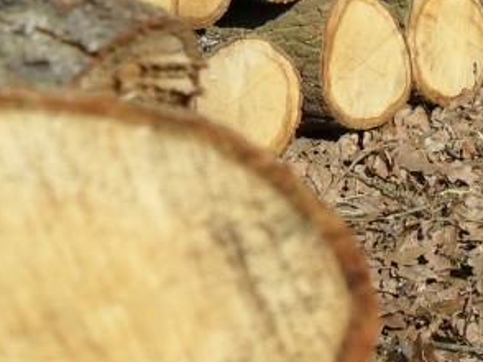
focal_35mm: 122
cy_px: -193
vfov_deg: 11.6
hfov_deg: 15.5
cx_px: 601
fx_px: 1701
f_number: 8.9
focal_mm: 6.2
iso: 100
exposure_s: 1/125
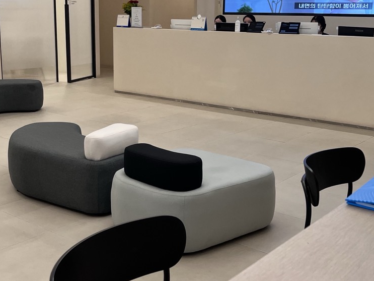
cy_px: 119
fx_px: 529
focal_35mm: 49
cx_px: 184
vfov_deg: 29.6
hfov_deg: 38.9
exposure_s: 1/120
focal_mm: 5.1
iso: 100
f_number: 1.6
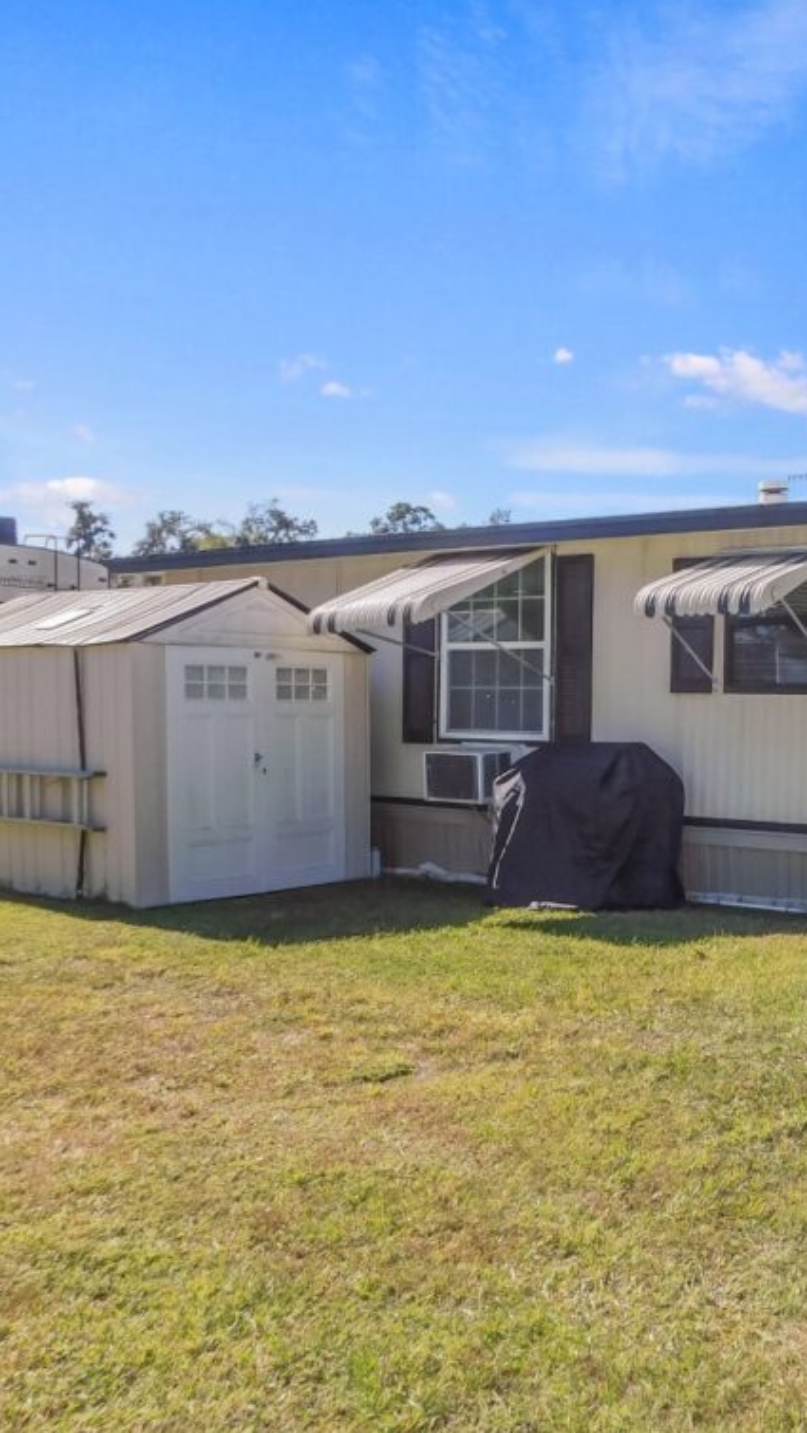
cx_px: 758
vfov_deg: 58.0
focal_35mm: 34
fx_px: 1293
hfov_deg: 32.6
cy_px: 708
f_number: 3
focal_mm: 4
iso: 125
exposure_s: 1/800
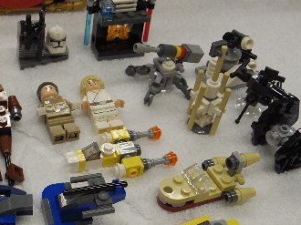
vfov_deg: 20.6
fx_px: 617
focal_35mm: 71
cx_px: 72
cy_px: 159
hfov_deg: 27.0
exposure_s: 1/60
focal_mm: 7.1
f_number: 4.5
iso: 400
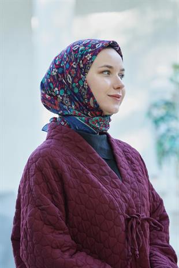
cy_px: 134
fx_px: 856
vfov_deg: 17.8
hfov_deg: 11.9
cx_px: 90
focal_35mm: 115
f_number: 4.5
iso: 500
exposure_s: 1/125
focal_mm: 115
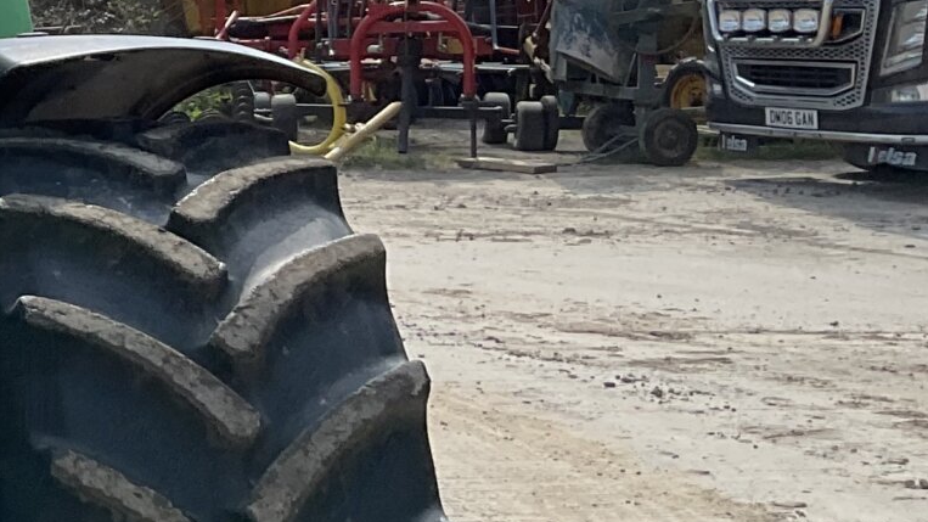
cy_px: 89
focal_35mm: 106
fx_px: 2608
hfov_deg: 17.7
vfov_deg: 11.4
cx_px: -529
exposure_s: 1/1377
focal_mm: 3
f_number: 1.8
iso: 16
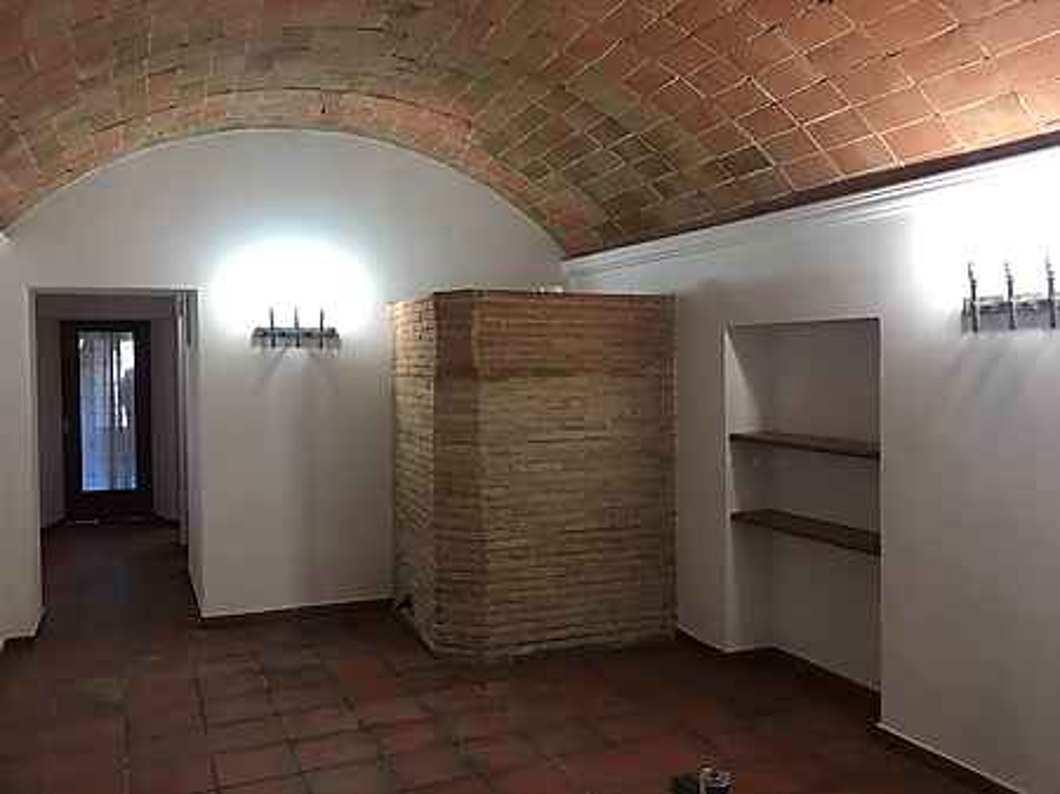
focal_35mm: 29
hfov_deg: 61.7
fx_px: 888
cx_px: 530
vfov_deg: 48.2
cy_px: 397
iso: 64
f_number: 2.2
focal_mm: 4.15
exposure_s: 1/17
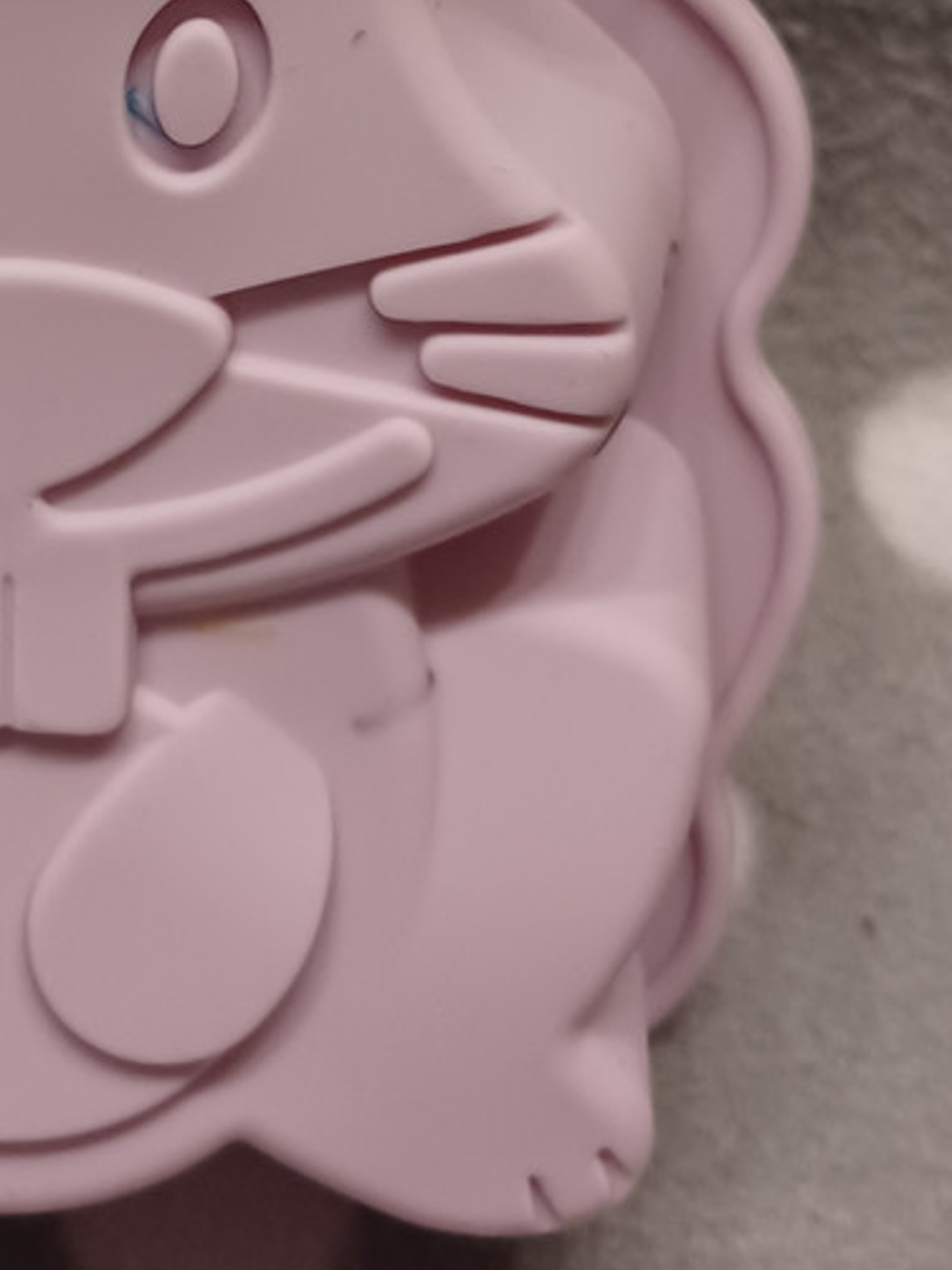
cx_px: 41
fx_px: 1872
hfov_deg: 27.2
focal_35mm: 51
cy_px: 71
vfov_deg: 34.8
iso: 640
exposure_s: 1/25
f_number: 1.8
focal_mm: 4.6
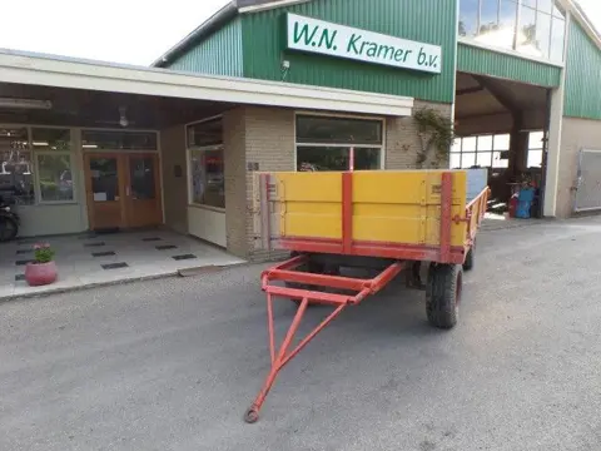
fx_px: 399
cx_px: 300
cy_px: 226
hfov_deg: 73.9
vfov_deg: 58.9
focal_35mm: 23
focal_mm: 4.1
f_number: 3.5
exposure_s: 1/180
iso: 100
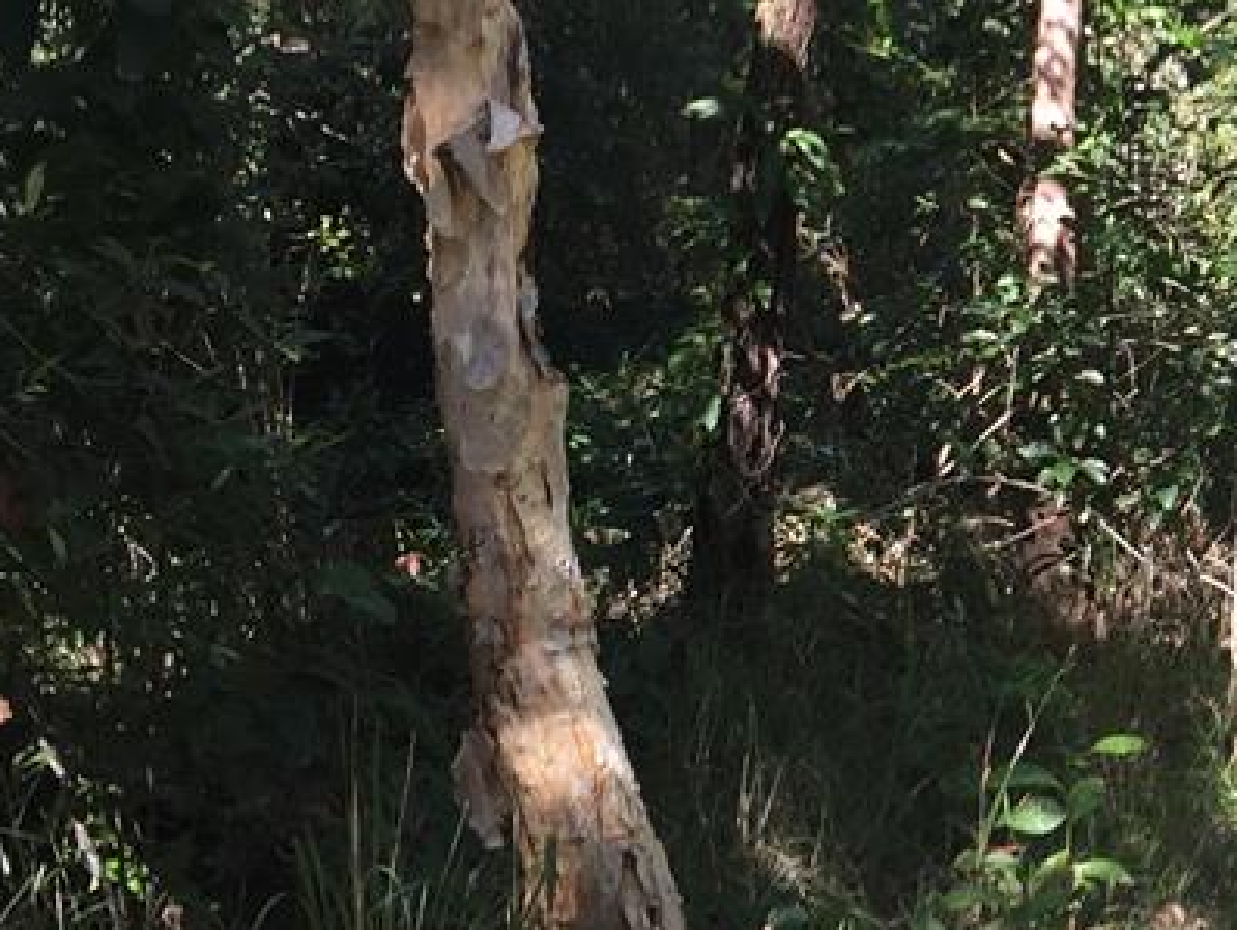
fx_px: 3397
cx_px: 1751
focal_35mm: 95
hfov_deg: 18.7
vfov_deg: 15.5
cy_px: 275
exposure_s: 1/142
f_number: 2.2
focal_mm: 4.15
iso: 32
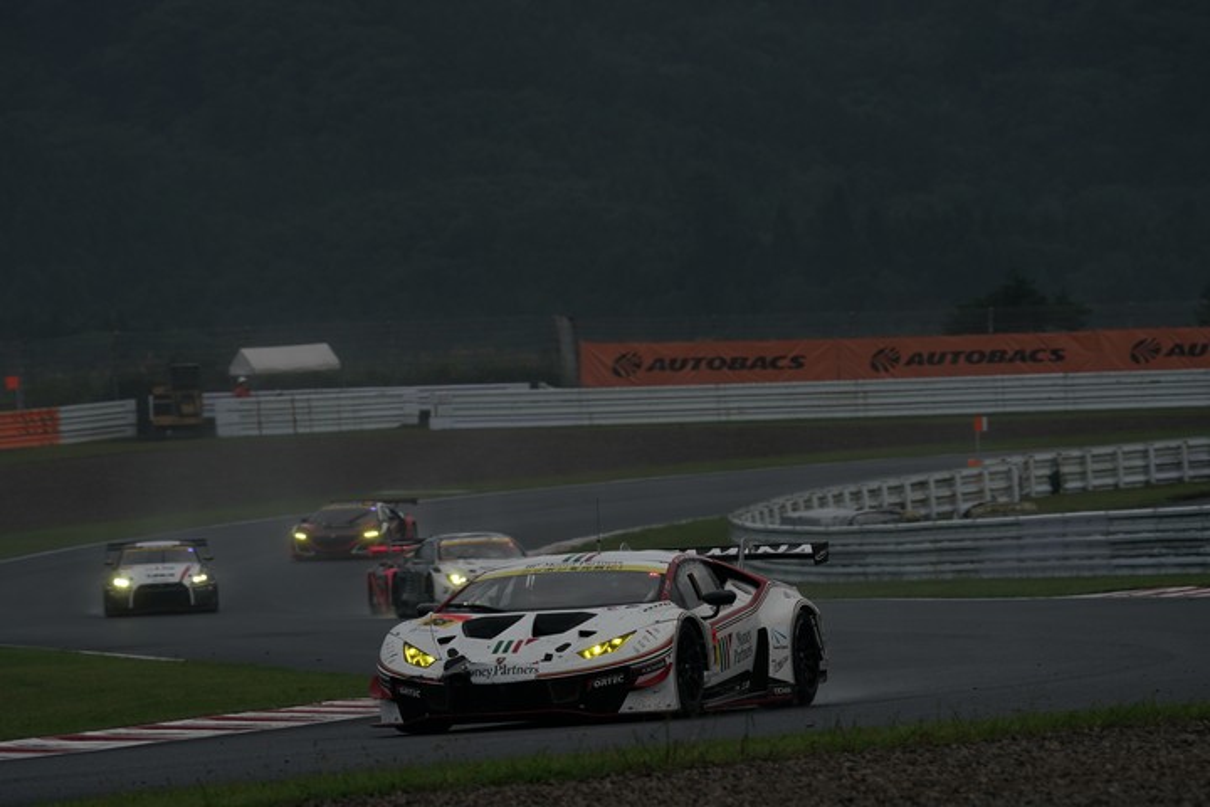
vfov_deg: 4.5
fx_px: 10284
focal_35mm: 306
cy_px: 404
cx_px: 605
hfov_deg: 6.7
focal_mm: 306
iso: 200
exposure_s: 1/640
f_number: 10
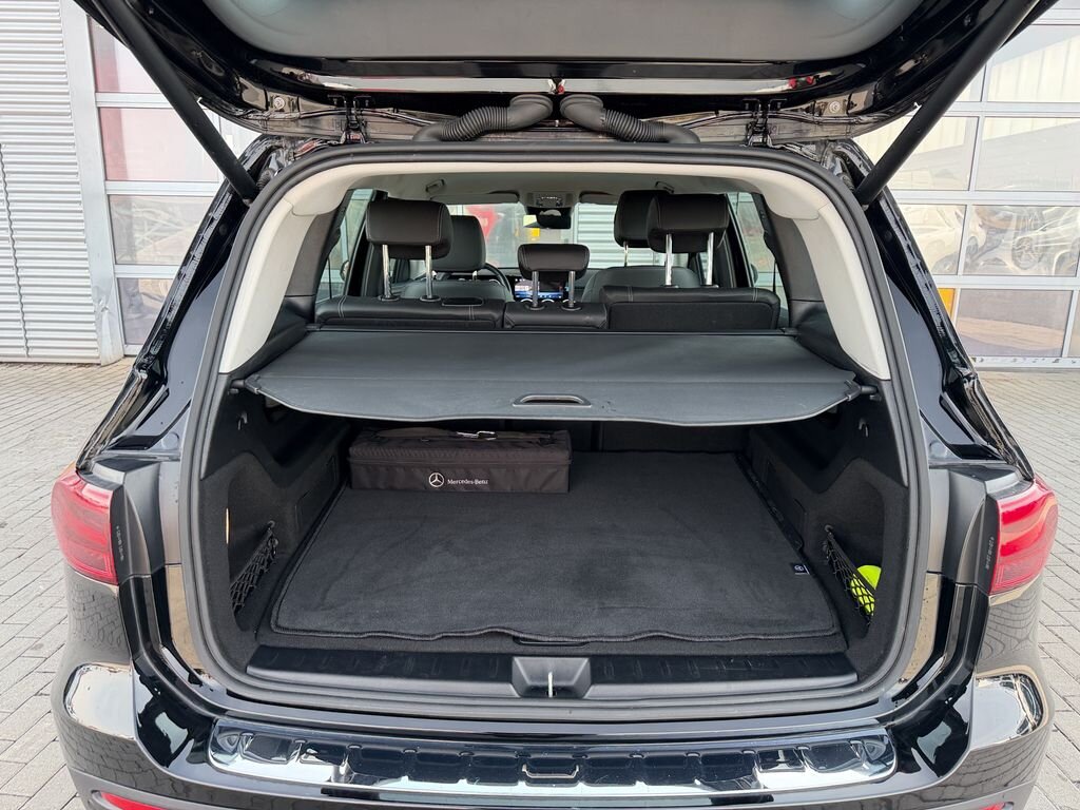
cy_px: 405
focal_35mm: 24
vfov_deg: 56.8
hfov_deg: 71.6
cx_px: 540
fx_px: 749
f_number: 1.78
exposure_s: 1/226
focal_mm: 6.76
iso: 200
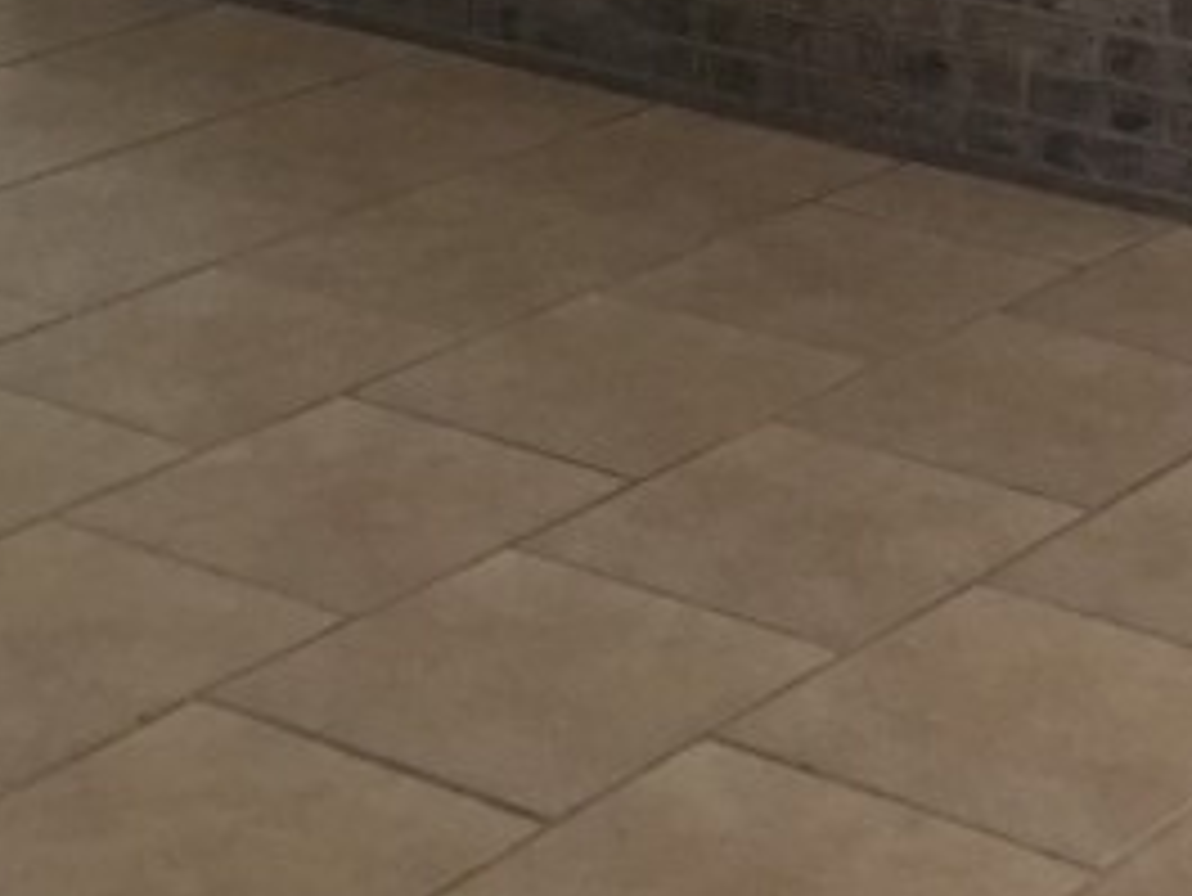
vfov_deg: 12.6
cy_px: -432
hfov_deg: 17.4
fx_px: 3858
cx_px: 936
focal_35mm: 112
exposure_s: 1/4
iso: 80
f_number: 2.2
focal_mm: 4.15
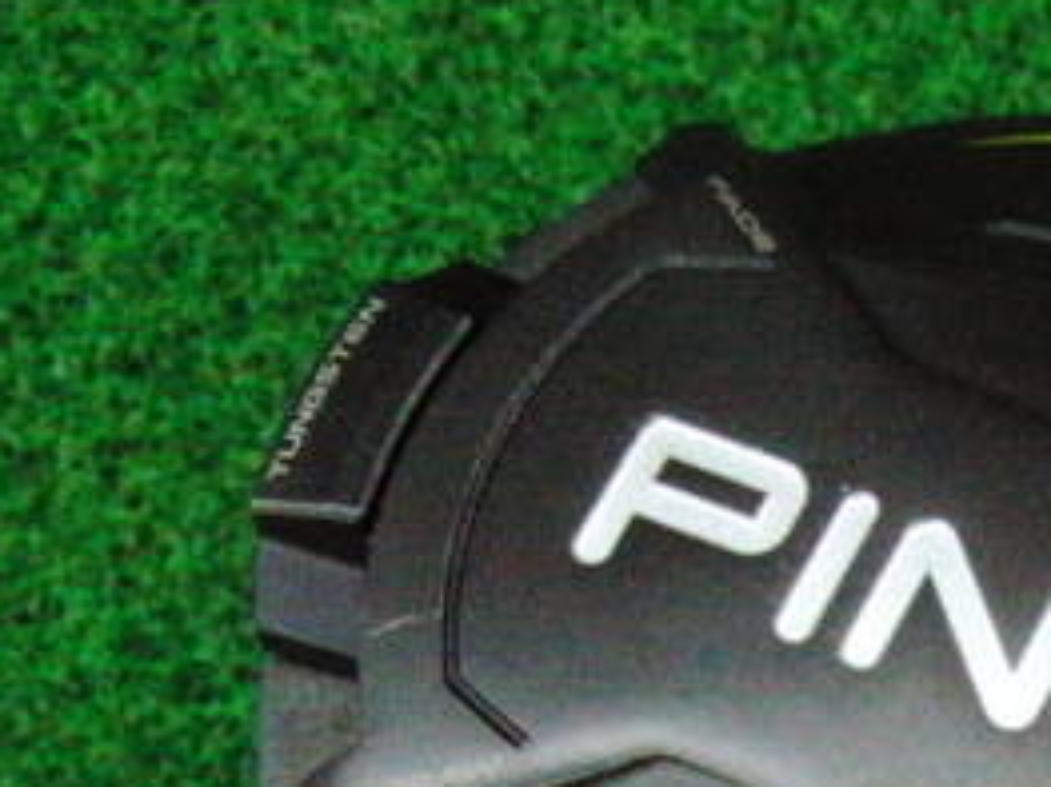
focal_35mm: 90
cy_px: 939
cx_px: 1243
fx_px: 2731
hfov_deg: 20.4
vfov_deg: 15.8
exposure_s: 1/400
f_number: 3.6
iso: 3200
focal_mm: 6.42
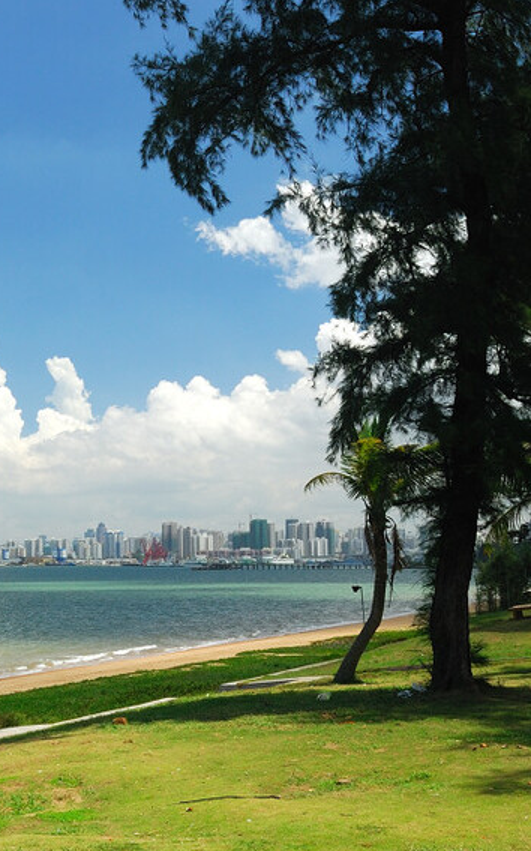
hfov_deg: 22.4
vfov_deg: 36.8
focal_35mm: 55
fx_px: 1276
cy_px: 385
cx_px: -21
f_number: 8
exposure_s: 1/100
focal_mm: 17
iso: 100
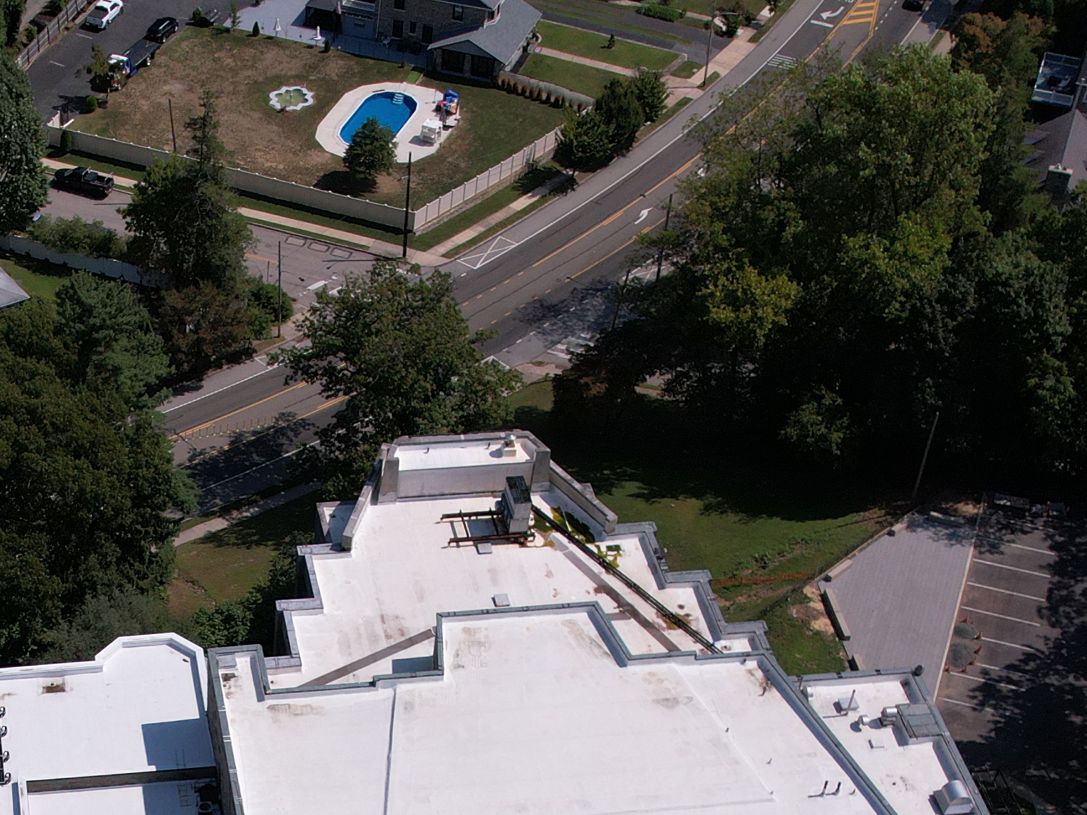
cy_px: 918
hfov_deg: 28.5
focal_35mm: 66
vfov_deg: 21.0
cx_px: 162
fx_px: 2072
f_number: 2.8
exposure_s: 1/500
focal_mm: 8.38
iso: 200
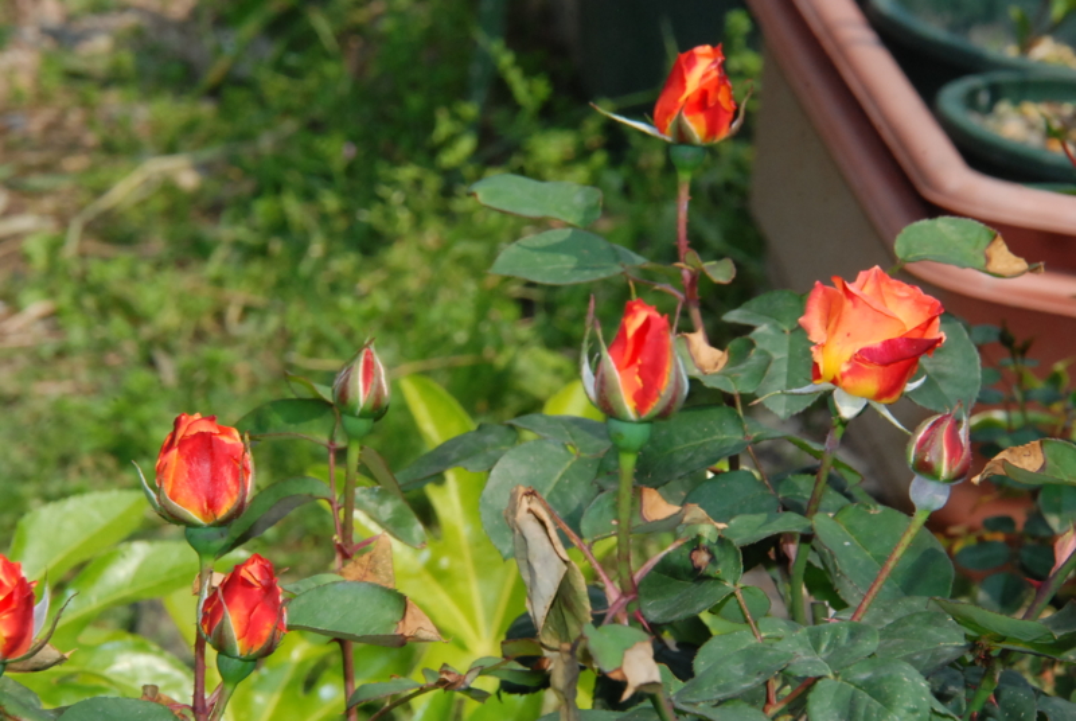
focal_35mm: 292
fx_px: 8755
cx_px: 538
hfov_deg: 7.0
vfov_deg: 4.7
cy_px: 360
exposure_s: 1/200
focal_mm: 195
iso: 800
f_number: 25
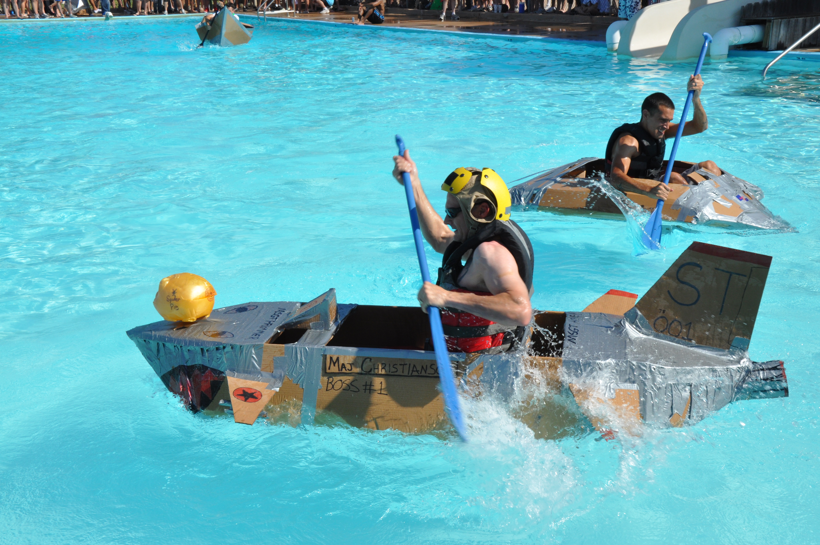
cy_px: 272
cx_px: 410
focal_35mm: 45
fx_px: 1024
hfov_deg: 43.7
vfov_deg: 29.8
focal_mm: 30
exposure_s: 1/250
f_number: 16
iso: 400
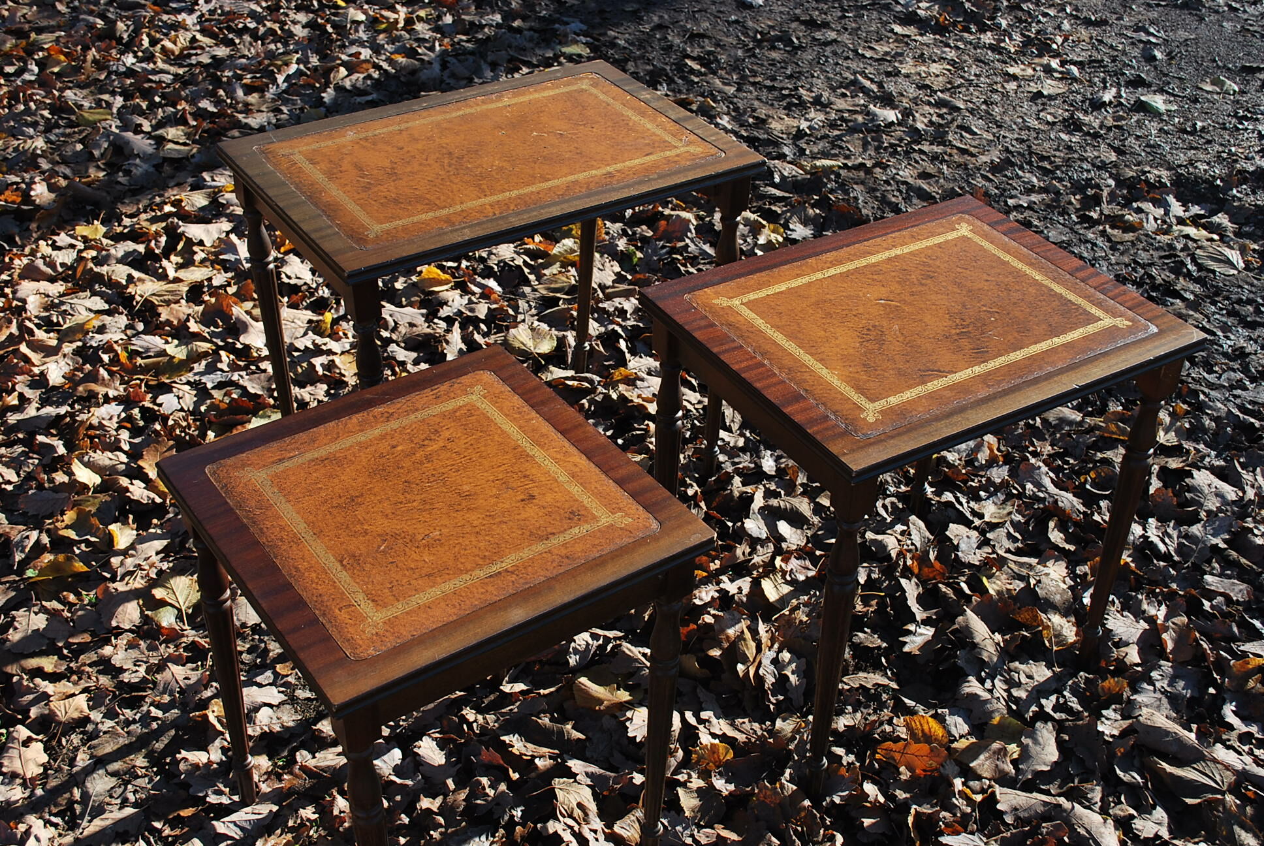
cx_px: 632
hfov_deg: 46.3
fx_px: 1476
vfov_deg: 32.0
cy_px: 423
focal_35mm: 42
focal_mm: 28
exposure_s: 1/125
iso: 110
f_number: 5.6
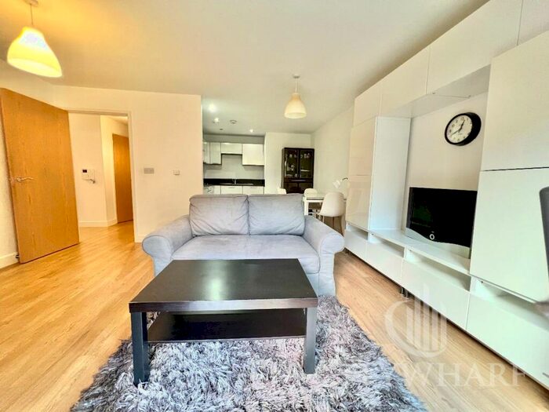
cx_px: 274
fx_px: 206
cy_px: 206
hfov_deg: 106.2
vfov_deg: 89.9
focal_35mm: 13
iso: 250
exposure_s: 1/50
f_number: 1.8
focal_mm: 1.57
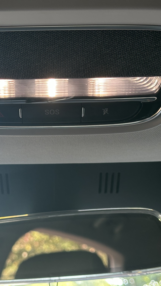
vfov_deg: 30.2
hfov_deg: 17.1
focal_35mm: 70
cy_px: 143
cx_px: 36
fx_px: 531
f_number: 1.78
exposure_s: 1/60
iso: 160
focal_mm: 6.86
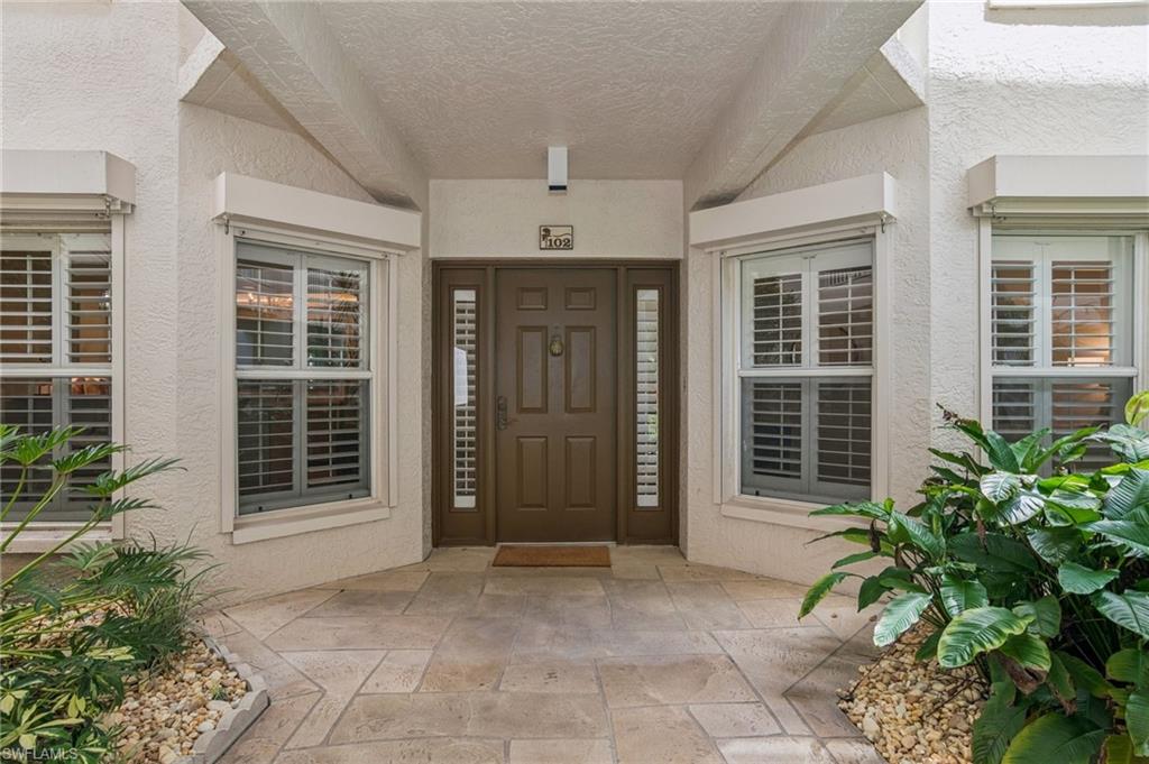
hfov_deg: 90.0
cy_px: 382
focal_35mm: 18
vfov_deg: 67.3
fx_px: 574
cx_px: 574
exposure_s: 1/125
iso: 400
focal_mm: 12
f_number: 8
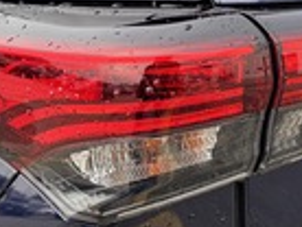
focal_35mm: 79
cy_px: 29
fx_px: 690
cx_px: 234
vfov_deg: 18.5
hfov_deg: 24.3
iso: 50
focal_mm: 5.96
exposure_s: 1/473
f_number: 1.6
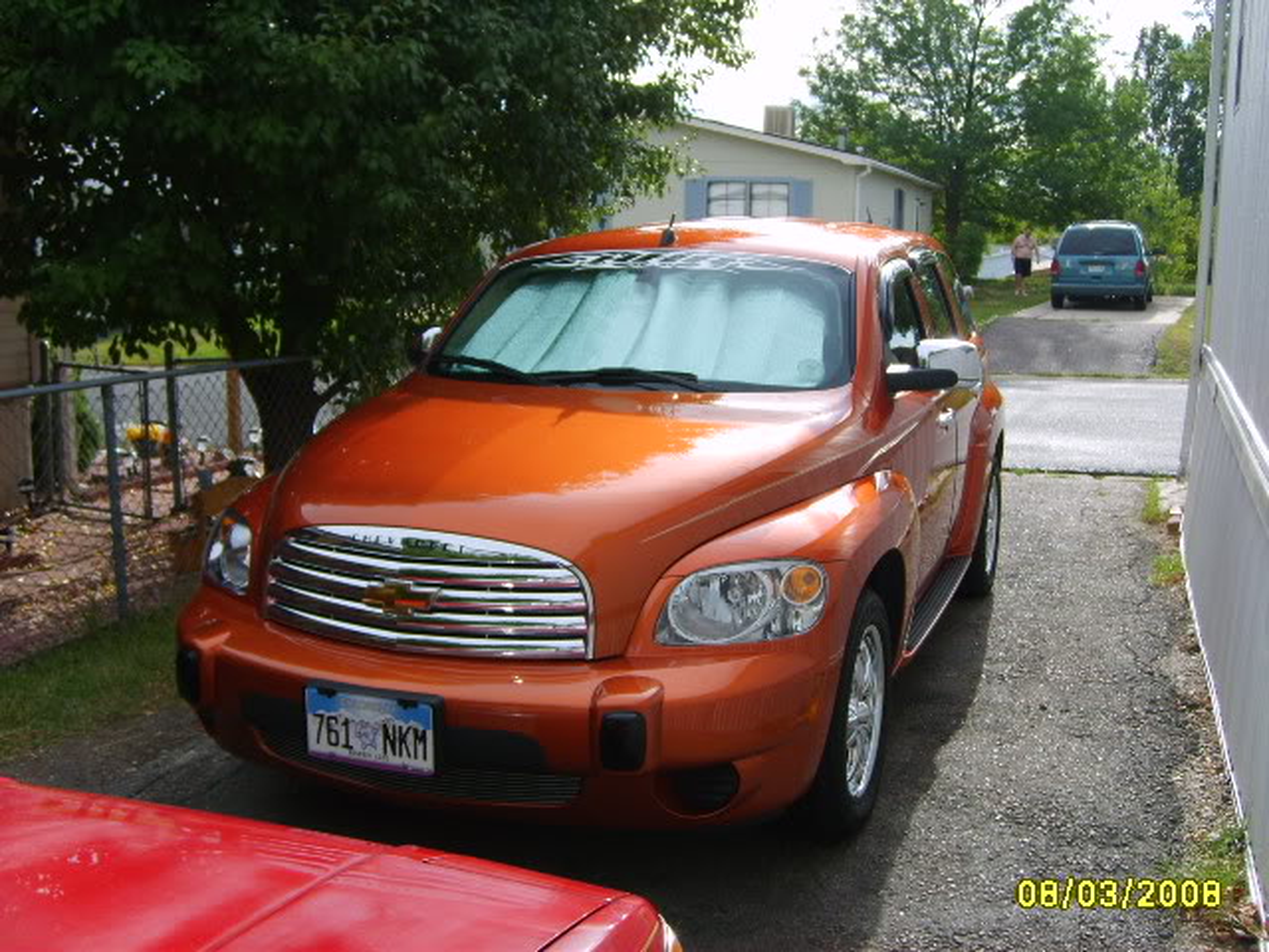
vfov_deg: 40.7
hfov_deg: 52.6
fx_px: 1283
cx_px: 634
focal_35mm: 35
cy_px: 476
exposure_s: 1/500
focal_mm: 5.8
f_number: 2.8
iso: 50
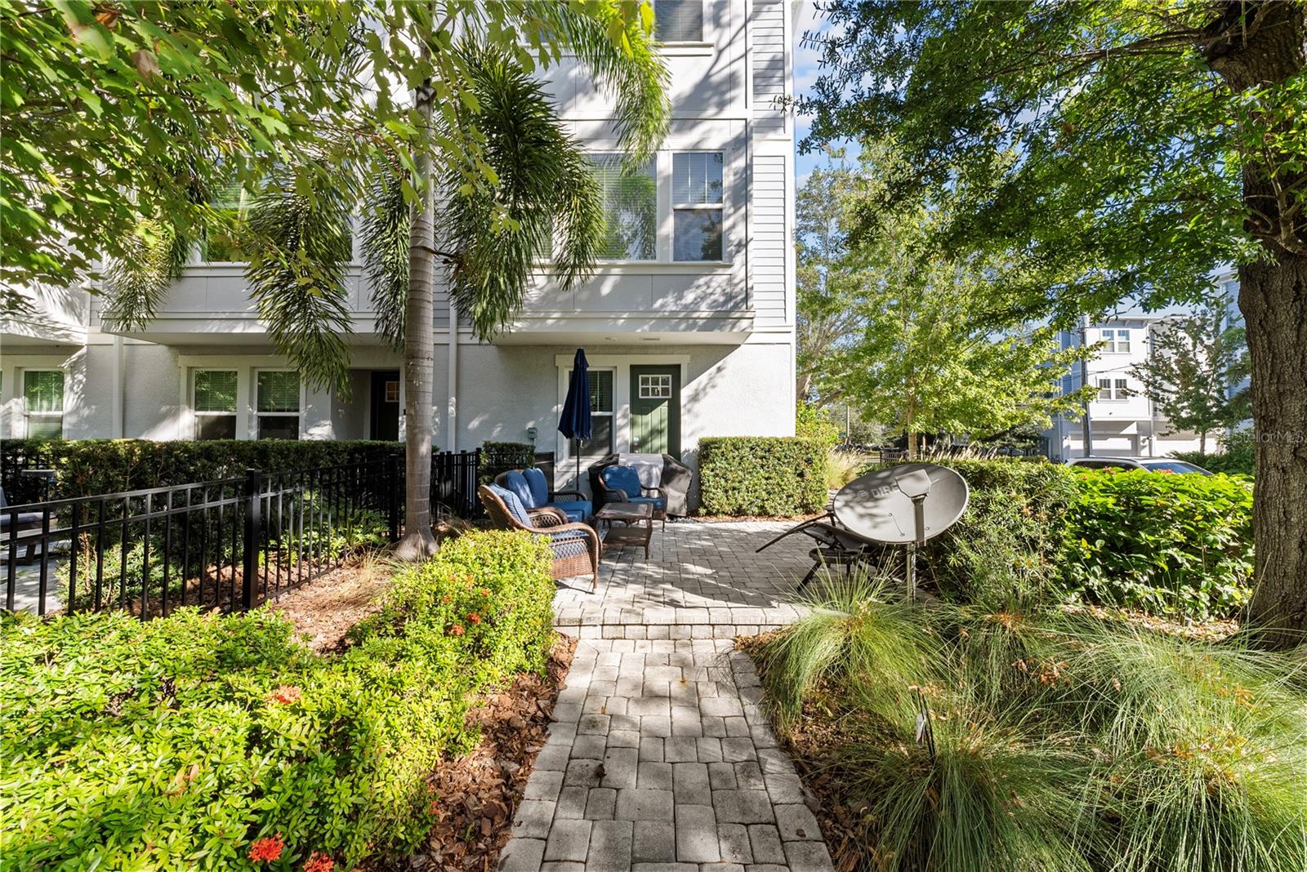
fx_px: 436
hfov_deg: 112.6
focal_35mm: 12
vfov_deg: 90.1
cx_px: 654
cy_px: 436
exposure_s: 1/100
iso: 640
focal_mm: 12
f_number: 9
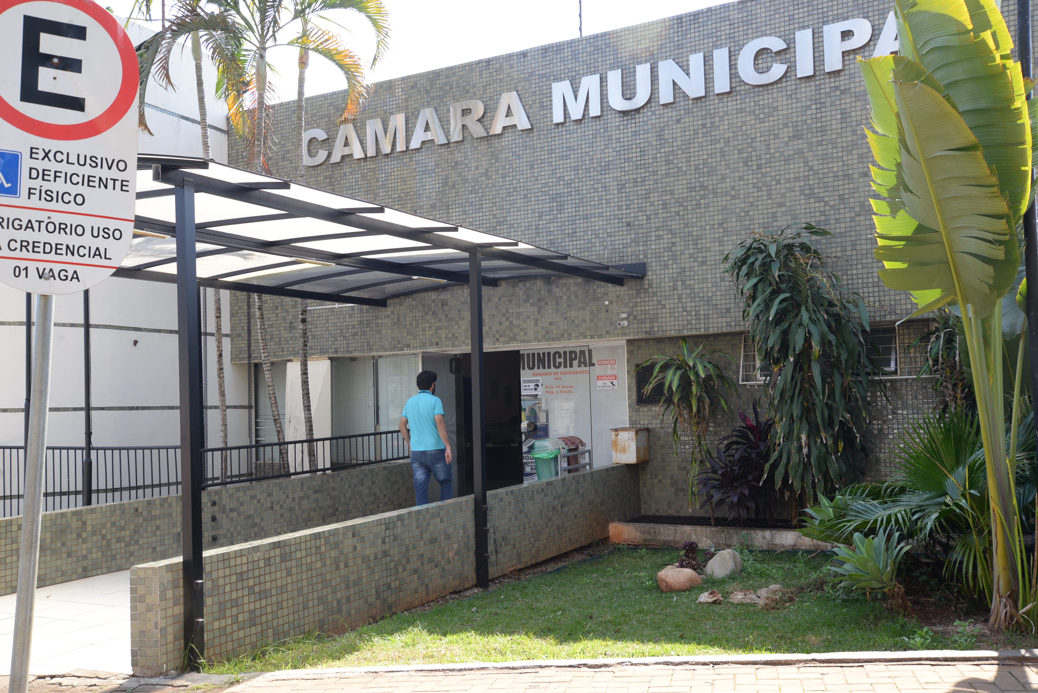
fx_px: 1010
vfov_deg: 37.9
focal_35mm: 35
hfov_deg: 54.4
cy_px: 346
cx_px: 519
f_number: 9
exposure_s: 1/320
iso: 1000
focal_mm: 35
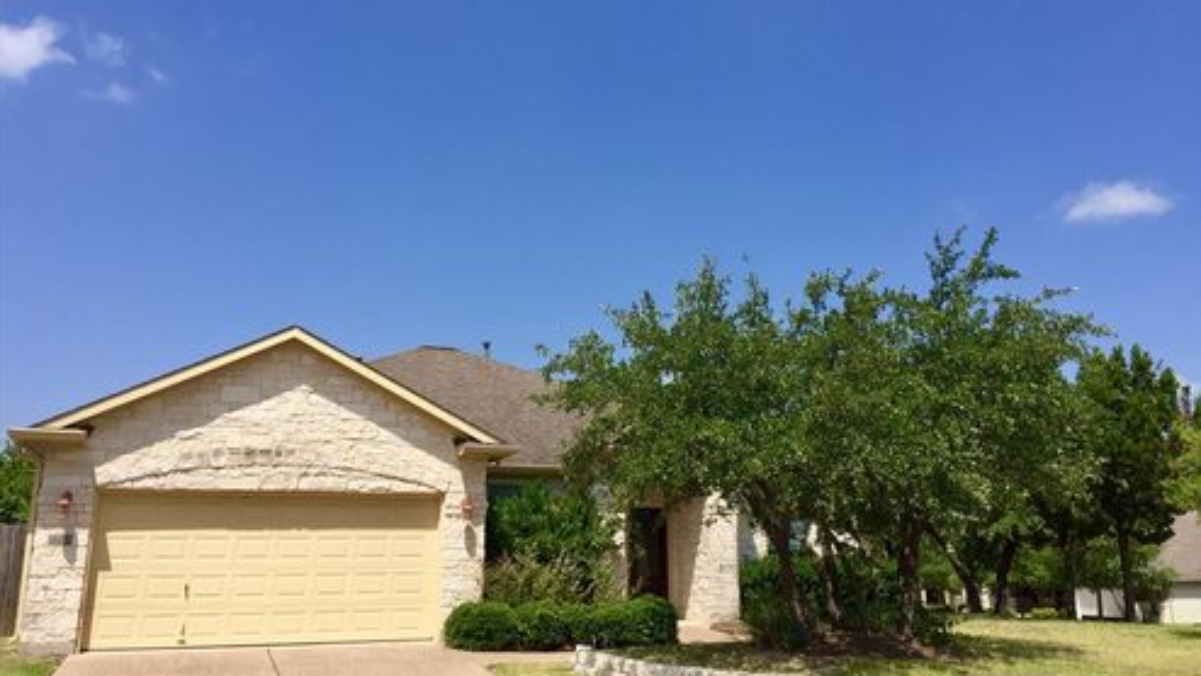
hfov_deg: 61.0
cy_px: 293
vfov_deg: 36.6
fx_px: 1019
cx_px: 598
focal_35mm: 32
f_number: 2.2
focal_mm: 4.15
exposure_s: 1/2639
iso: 32
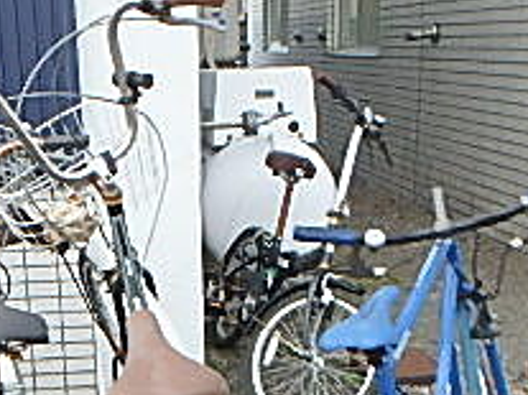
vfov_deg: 21.4
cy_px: 441
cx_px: 171
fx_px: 991
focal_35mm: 65
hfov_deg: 29.6
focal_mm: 3.7
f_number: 3.5
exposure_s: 1/30
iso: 320
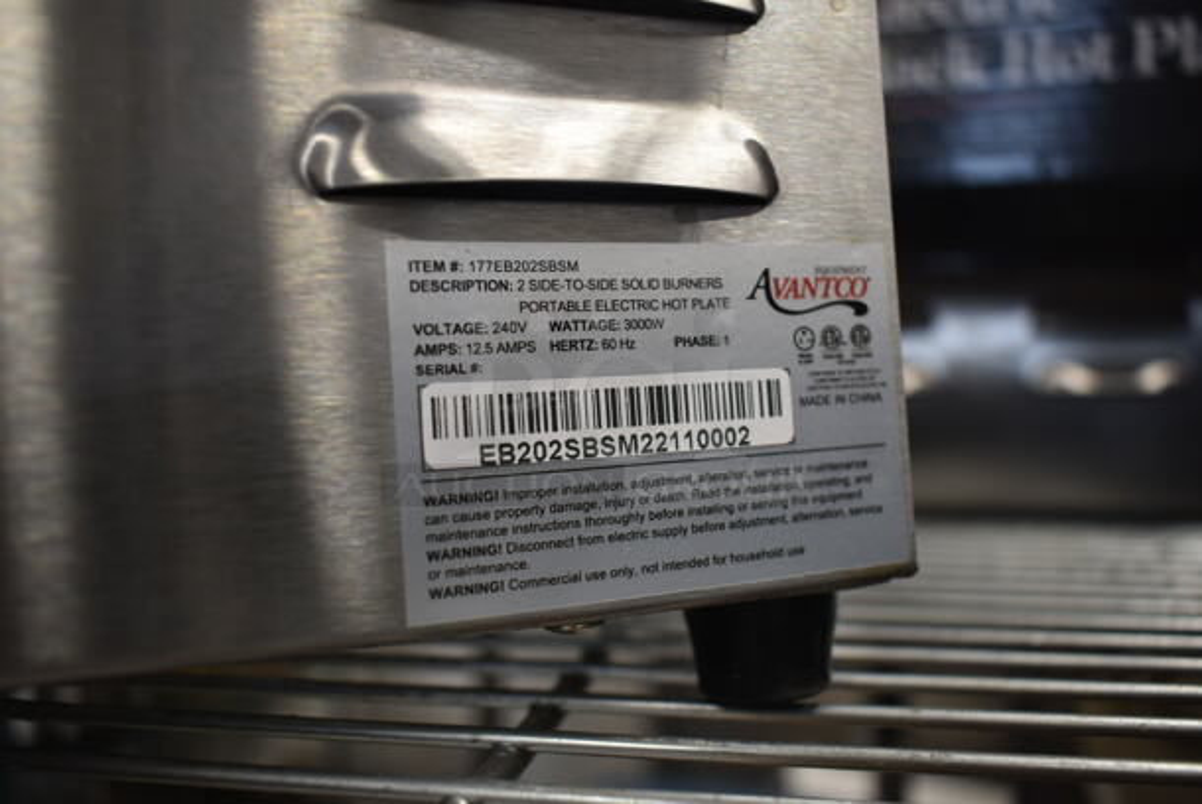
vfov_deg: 43.7
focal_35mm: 30
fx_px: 1003
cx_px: 601
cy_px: 402
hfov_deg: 61.9
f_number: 3.8
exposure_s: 1/30
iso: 250
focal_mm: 20
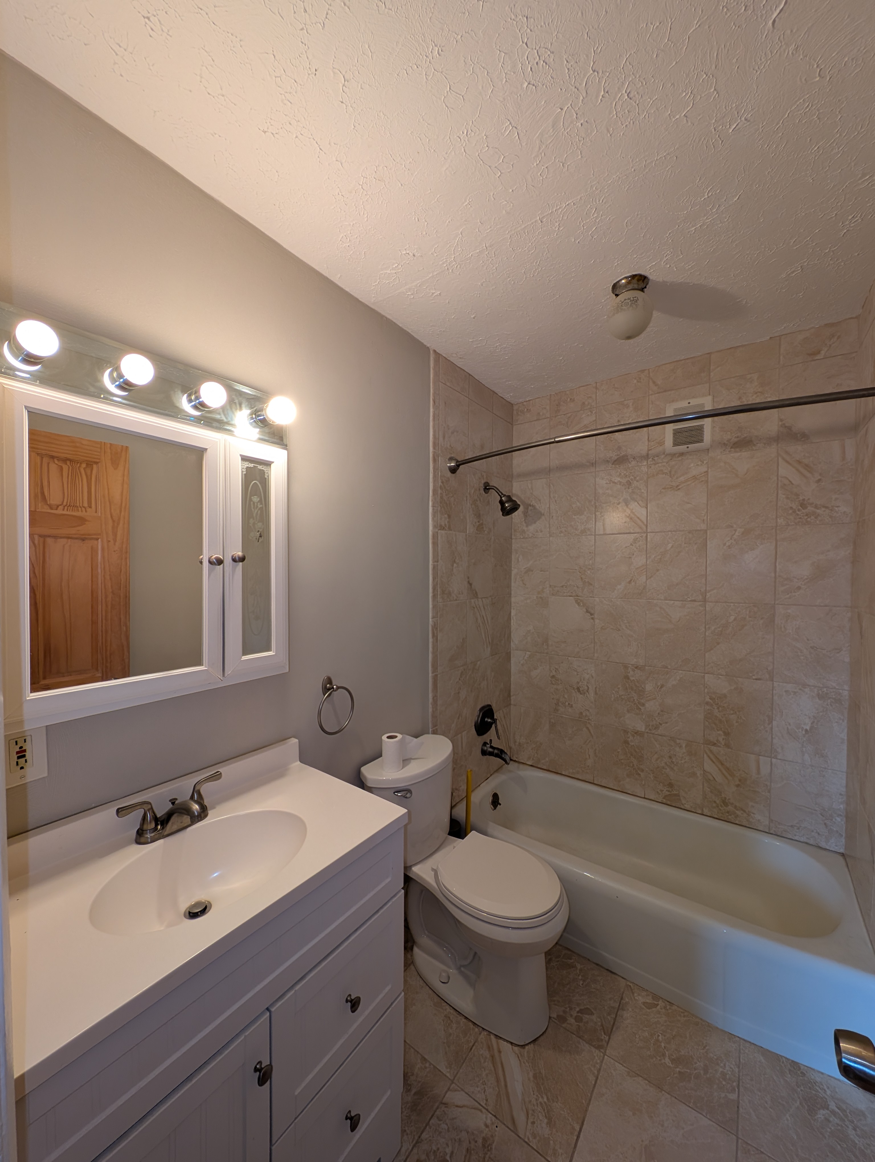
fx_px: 403
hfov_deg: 94.6
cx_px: 438
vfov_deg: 110.5
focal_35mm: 12
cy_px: 581
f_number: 1.95
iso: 68
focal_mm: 2.23
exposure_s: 1/40
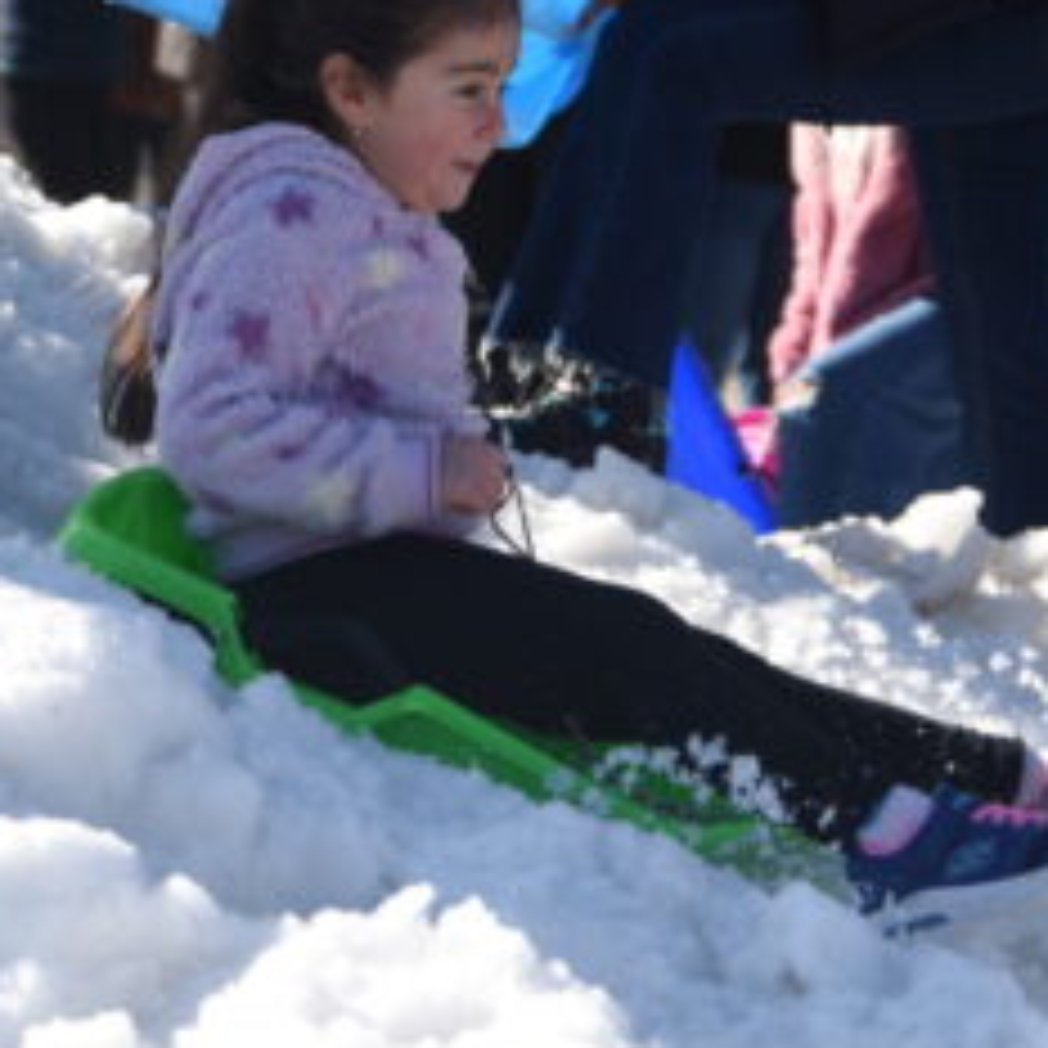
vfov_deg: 13.5
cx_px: 470
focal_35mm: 129
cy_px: 398
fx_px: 4419
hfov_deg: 13.5
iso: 100
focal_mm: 52
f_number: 2.8
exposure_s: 1/1250
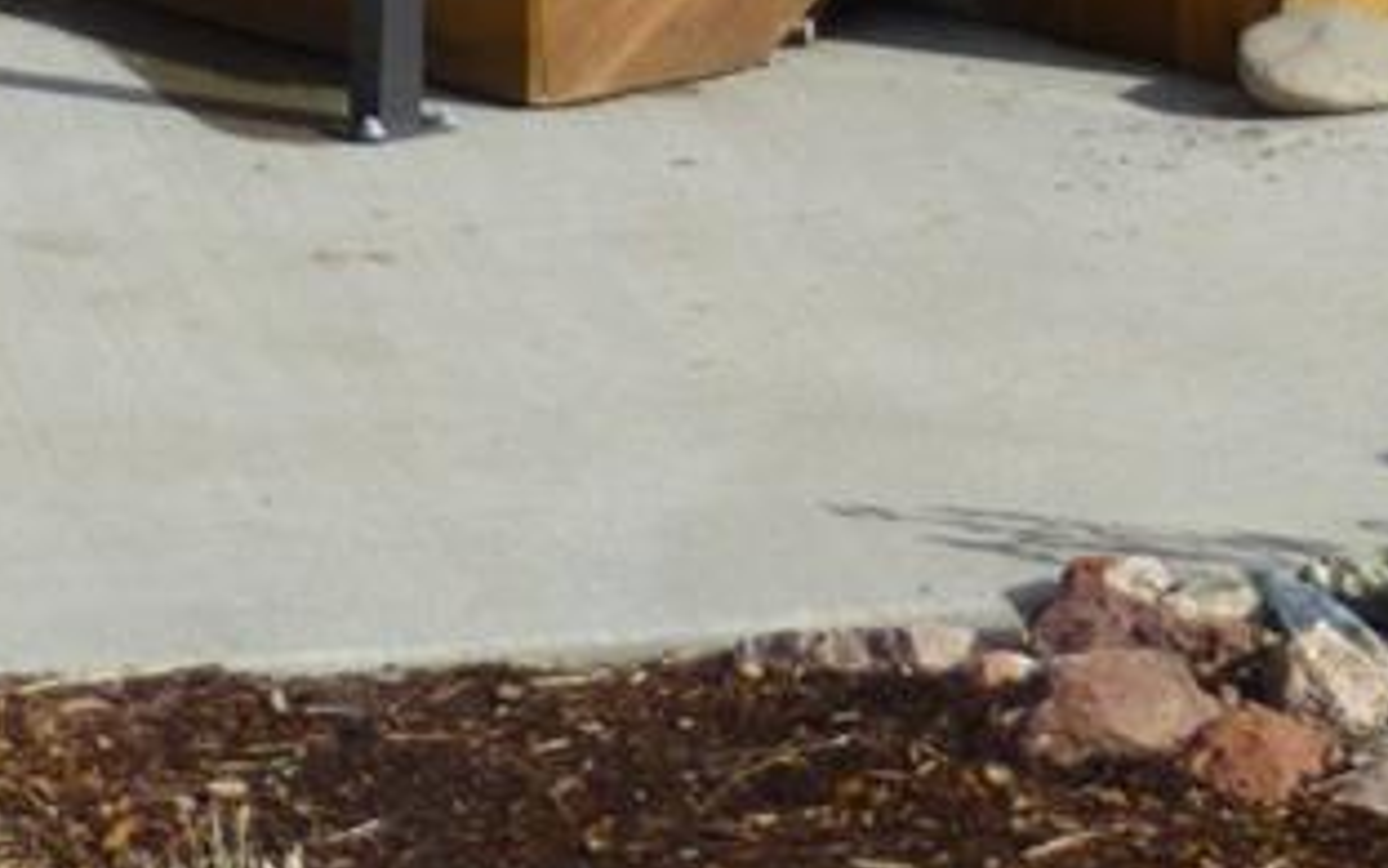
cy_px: -1500
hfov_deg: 10.0
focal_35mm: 209
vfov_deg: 5.9
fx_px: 7906
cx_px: 939
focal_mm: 7.4
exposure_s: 1/1000
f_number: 3.9
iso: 100
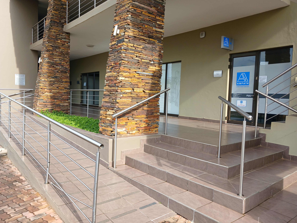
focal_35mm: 27
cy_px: 112
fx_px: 232
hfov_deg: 65.3
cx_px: 148
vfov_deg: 51.4
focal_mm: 4
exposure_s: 1/136
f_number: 1.8
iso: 20
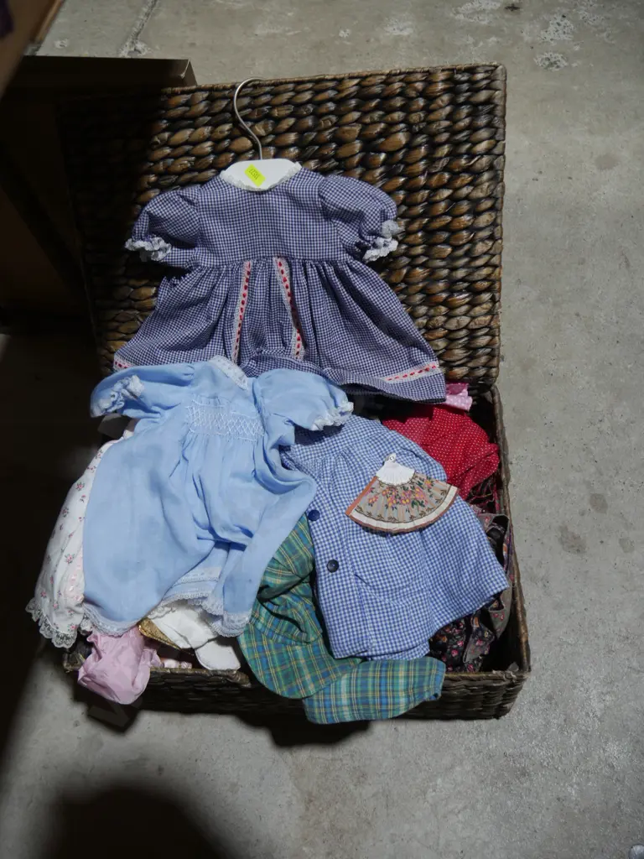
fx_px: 695
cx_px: 322
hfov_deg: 49.7
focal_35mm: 28
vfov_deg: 63.4
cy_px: 430
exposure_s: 1/100
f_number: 3.5
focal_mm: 14
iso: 200
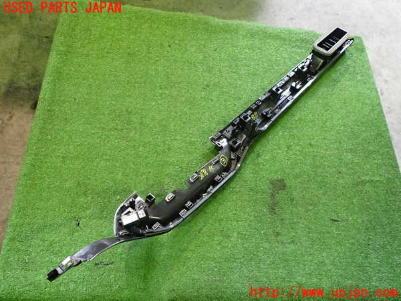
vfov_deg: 46.8
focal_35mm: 30
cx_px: 200
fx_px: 348
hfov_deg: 60.0
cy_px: 150
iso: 400
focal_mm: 5.4
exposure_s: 1/30
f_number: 2.3
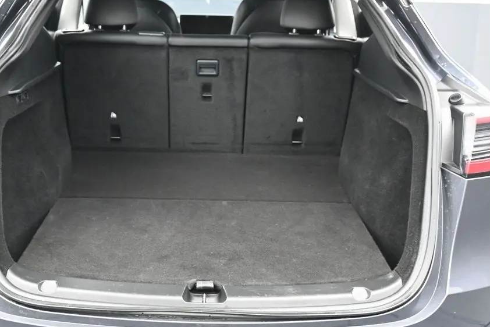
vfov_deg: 29.5
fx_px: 621
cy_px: 138
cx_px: 210
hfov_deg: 43.0
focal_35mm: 46
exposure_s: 1/125
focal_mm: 25
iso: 3200
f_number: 4.2
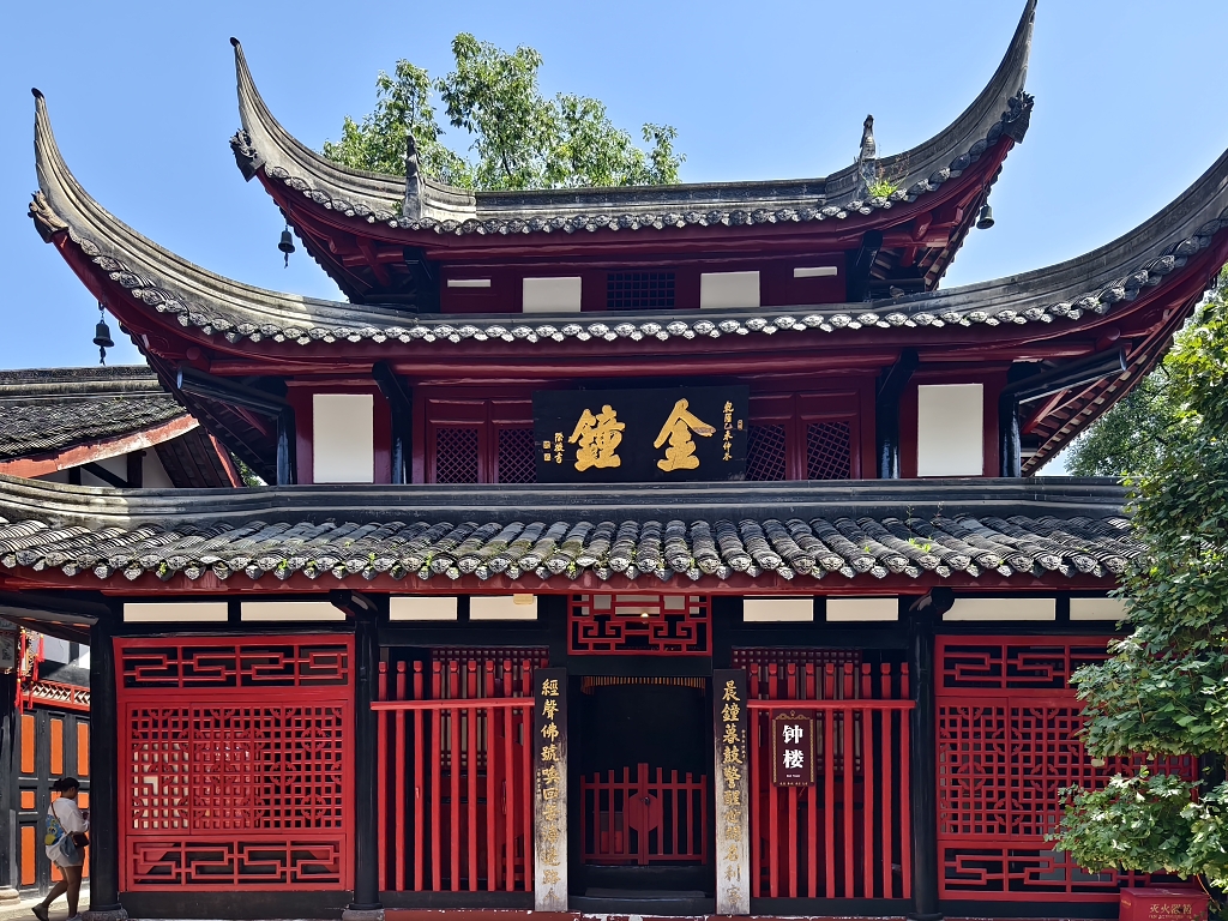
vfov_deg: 58.9
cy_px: 460
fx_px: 816
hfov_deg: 73.9
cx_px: 614
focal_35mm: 23
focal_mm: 8.67
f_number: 1.75
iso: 50
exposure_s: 1/1235
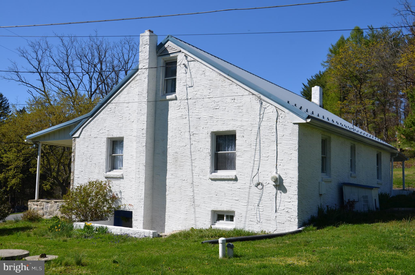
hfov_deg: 51.4
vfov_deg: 35.3
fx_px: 431
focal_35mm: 38
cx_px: 208
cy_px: 138
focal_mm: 25
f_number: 9
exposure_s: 1/320
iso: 100
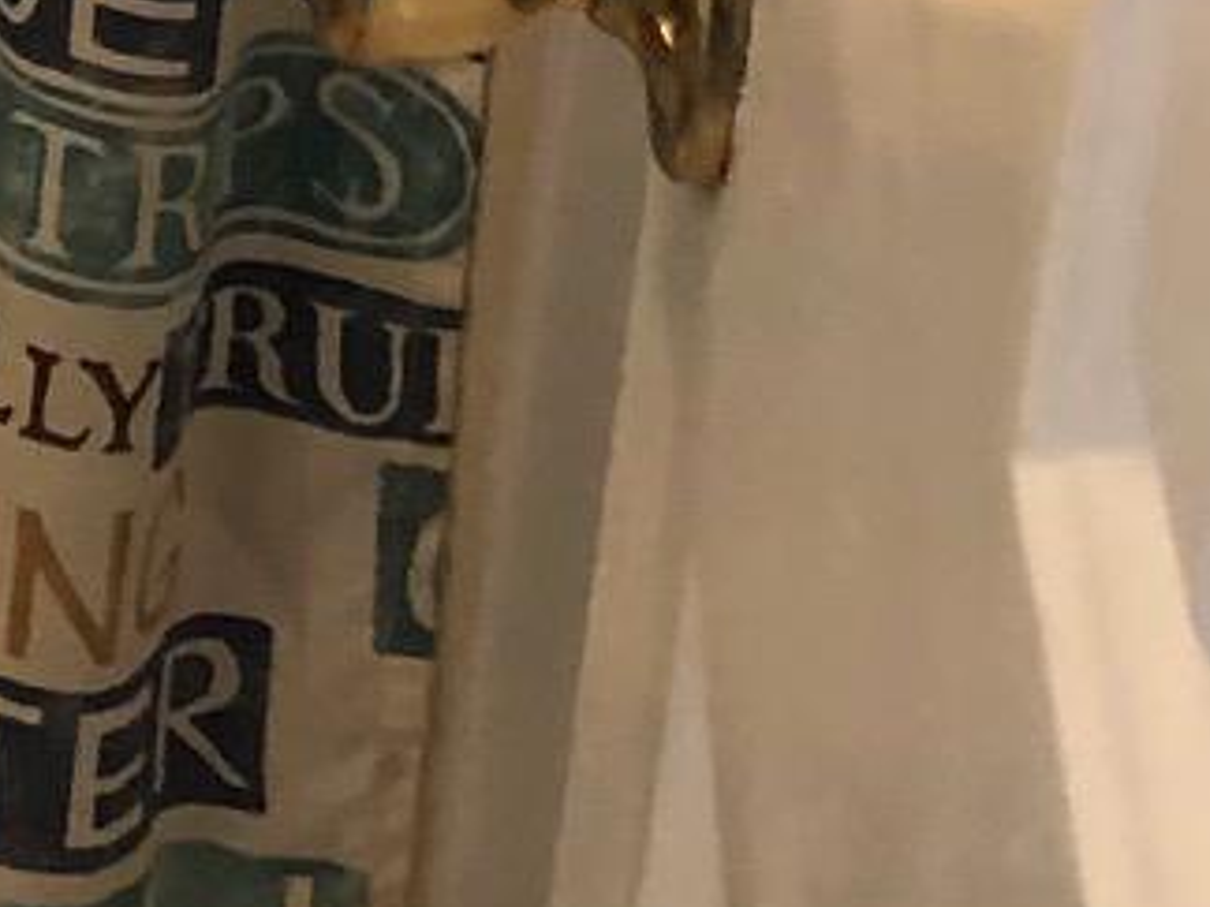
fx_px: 6082
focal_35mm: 174
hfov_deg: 9.7
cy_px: -1889
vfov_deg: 7.4
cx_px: -1897
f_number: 1.8
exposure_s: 1/20
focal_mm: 4
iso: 40
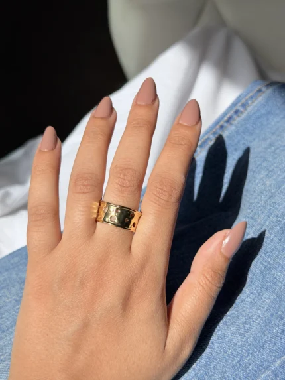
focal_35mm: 48
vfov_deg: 39.6
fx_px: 527
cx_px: 142
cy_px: 190
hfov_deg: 30.3
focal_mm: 6.76
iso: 64
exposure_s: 1/6024
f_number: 1.78
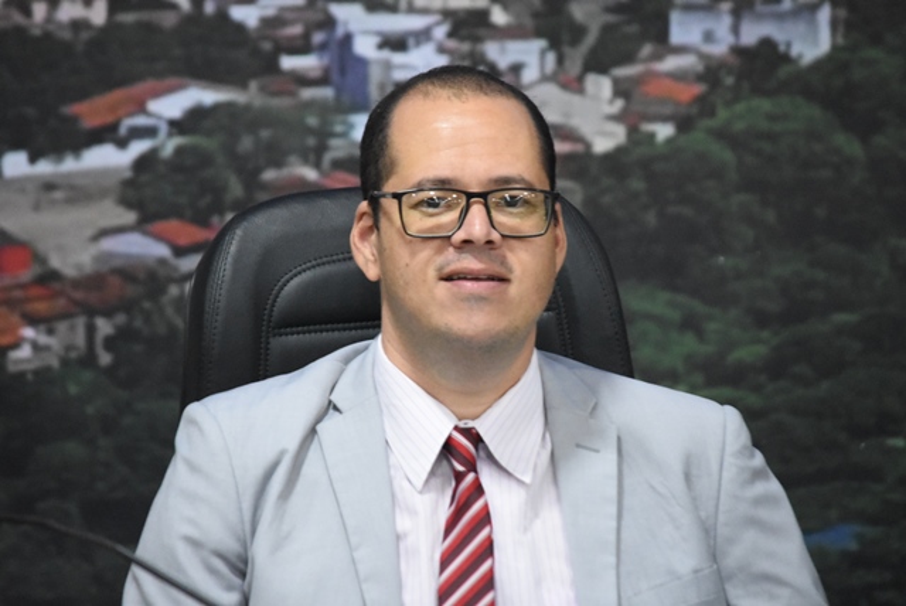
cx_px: 453
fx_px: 7557
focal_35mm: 300
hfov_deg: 6.9
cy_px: 303
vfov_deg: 4.6
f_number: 5
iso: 6400
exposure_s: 1/100
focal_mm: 200
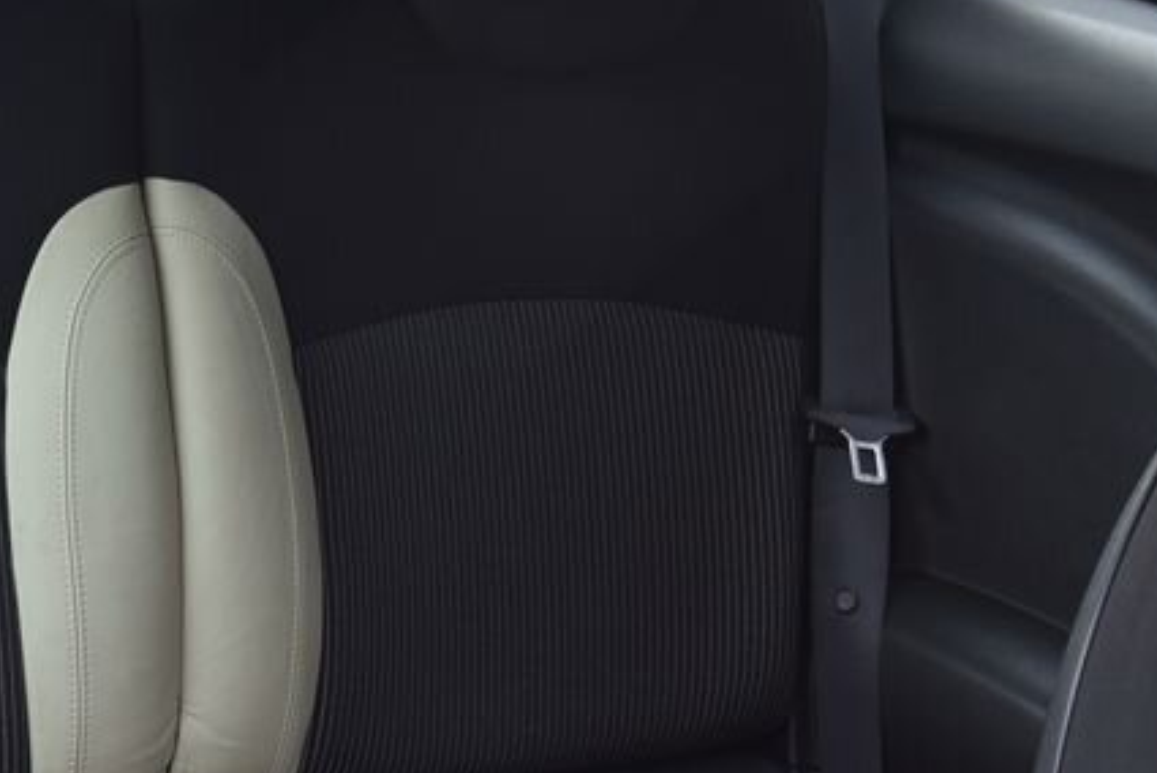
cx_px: 109
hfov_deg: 18.9
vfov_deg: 12.9
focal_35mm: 106
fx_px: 3409
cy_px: 602
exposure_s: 1/80
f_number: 4.5
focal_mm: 44
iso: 500
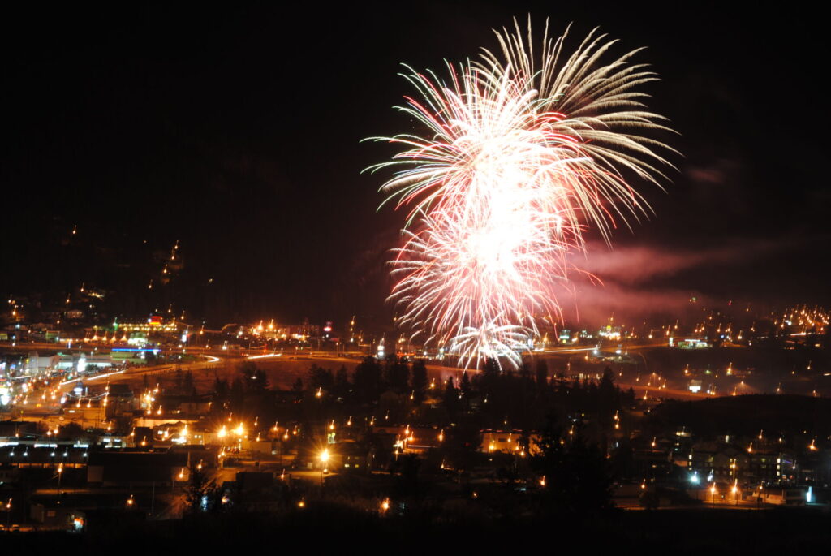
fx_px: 3119
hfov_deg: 15.2
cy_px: 278
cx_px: 416
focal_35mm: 135
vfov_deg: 10.2
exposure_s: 6
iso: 100
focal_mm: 90
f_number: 7.1
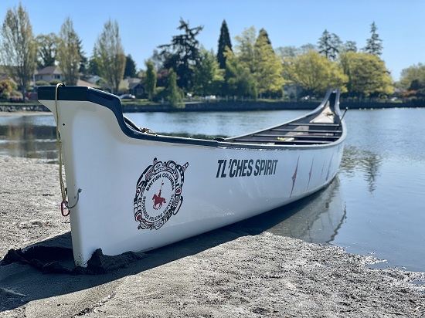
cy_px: 159
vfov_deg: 28.0
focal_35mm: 52
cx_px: 212
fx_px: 638
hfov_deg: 36.8
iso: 32
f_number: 2
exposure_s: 1/1712
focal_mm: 6
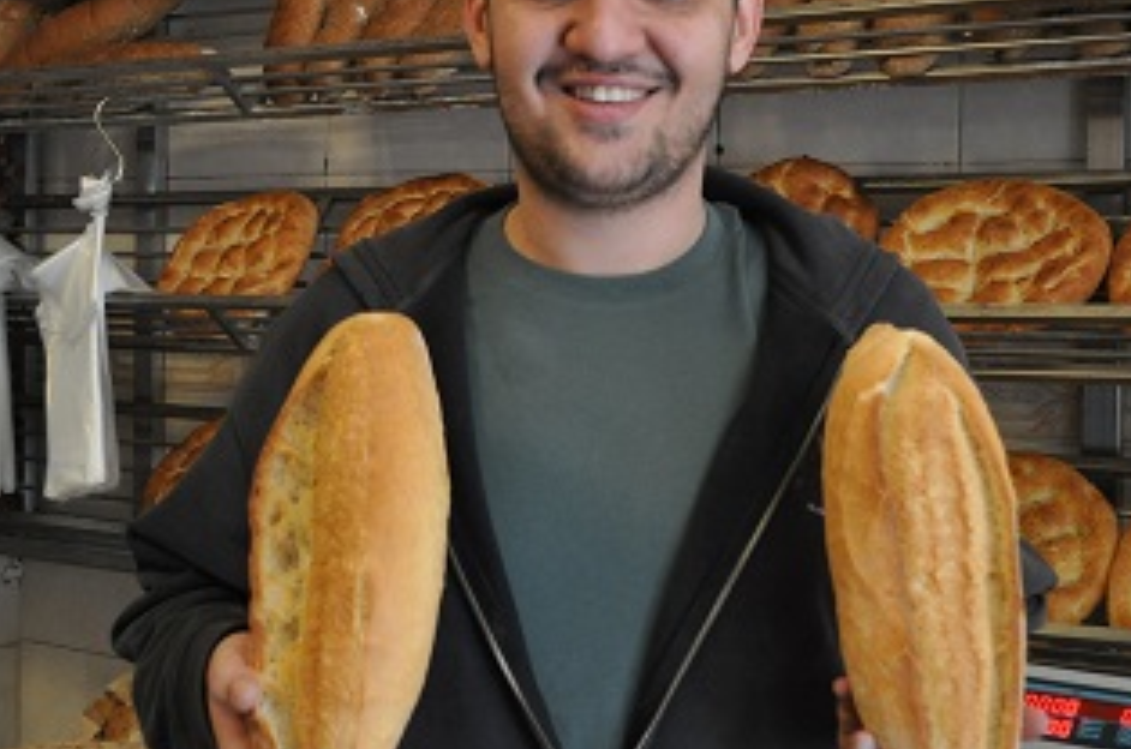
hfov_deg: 31.9
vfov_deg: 21.5
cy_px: 313
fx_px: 1975
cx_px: 587
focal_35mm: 63
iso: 800
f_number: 3.8
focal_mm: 22
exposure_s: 1/50
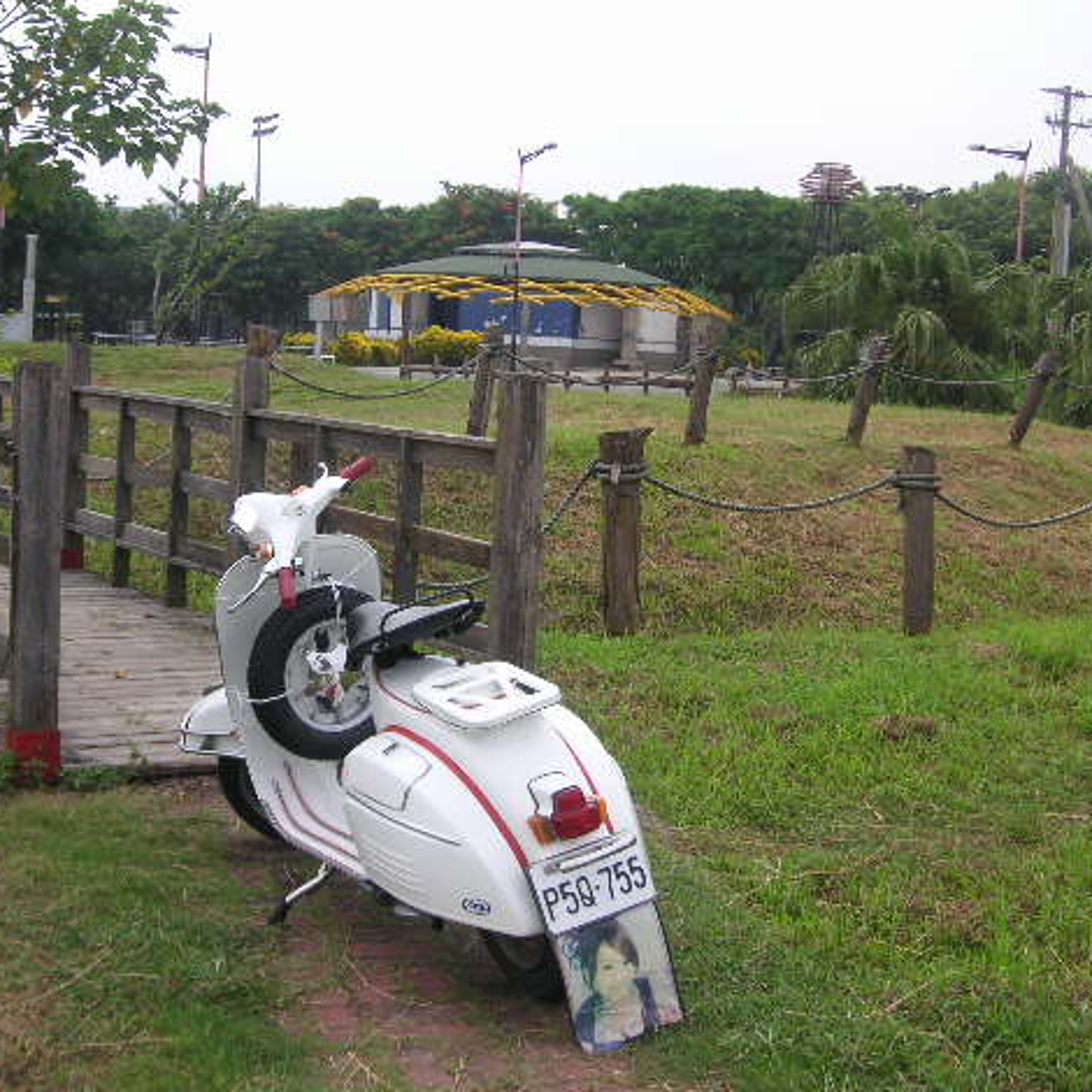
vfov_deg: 32.2
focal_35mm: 53
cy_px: 553
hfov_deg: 32.1
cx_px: 414
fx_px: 1892
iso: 50
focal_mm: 7.3
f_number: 3.1
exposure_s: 1/750
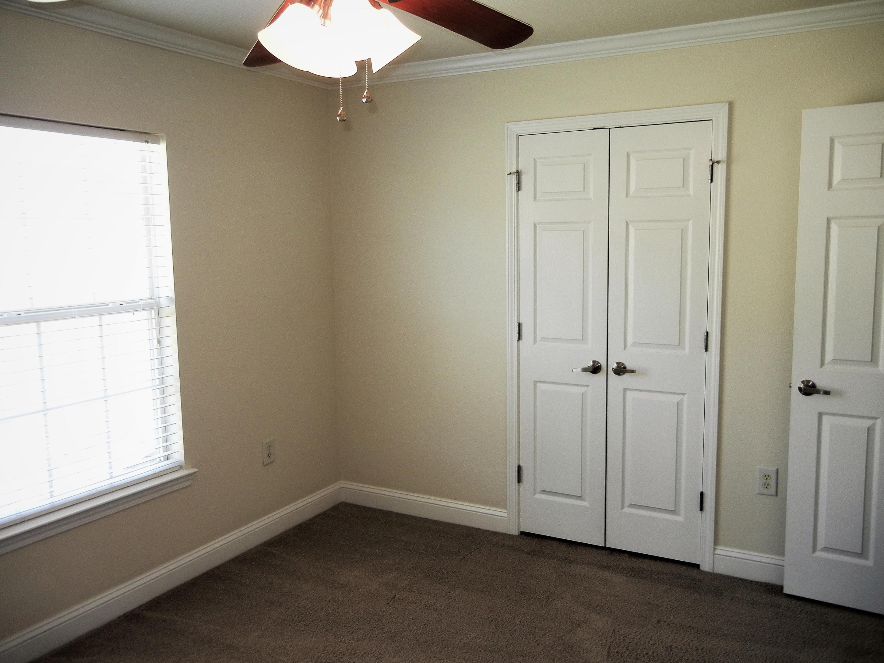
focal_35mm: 31
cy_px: 340
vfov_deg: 45.4
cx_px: 444
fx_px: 792
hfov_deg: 58.4
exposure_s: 1/60.8
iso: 200
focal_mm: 5.4
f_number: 3.5
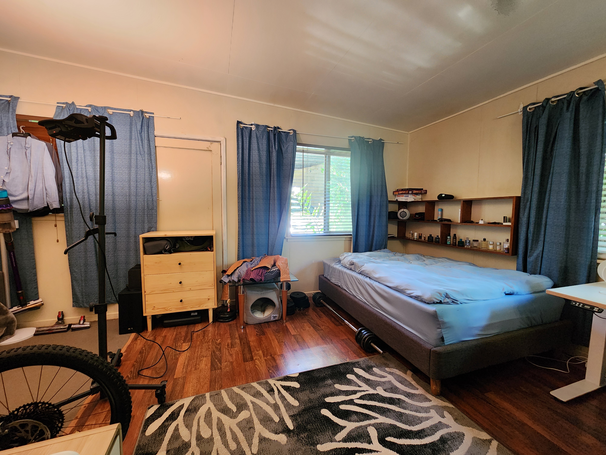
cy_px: 228
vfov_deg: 89.9
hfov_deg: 106.2
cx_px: 303
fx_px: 228
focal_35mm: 13
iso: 400
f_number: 2.2
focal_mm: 2.2
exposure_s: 1/33
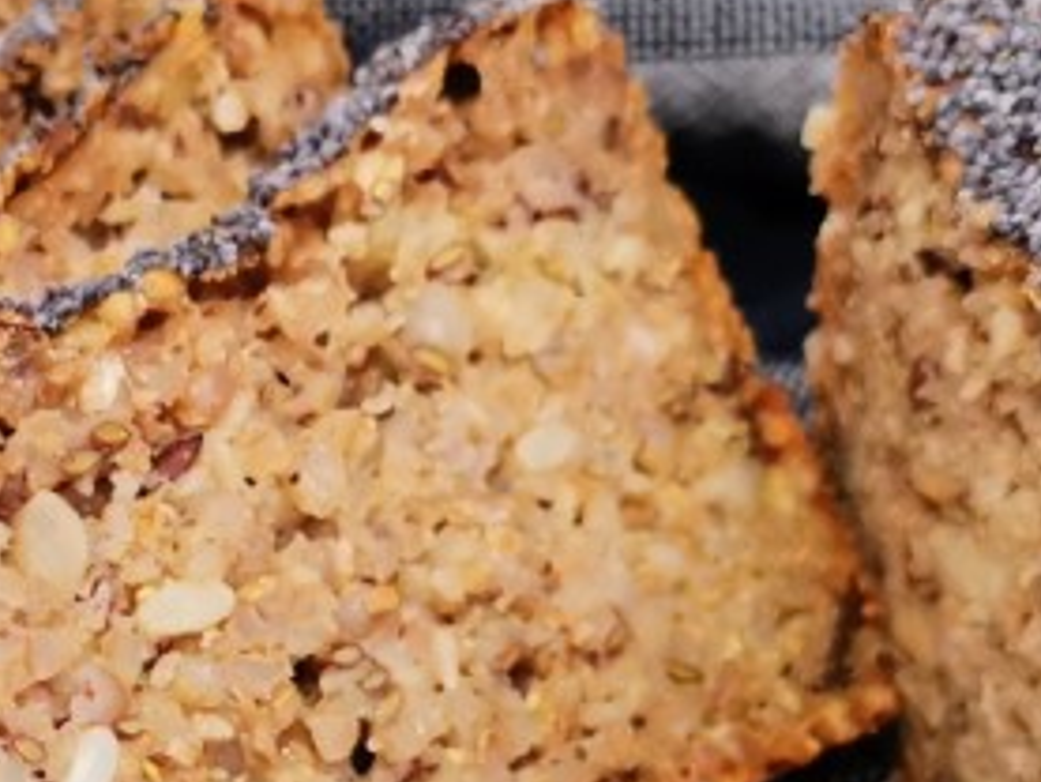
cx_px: 263
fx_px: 3129
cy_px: 838
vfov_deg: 14.0
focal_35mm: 104
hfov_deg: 18.8
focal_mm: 5.56
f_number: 1.6
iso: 200
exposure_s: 1/100
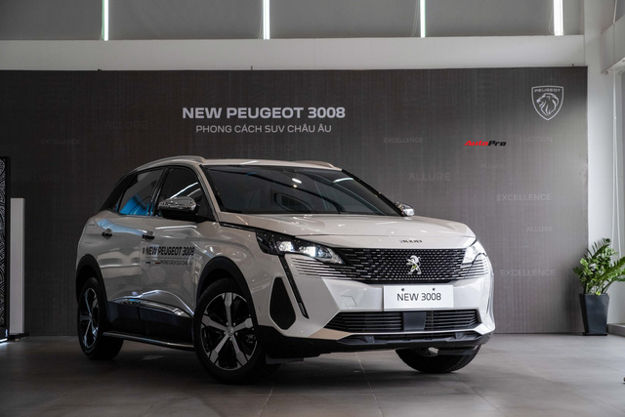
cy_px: 208
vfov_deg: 19.2
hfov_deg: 28.4
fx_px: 1233
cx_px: 312
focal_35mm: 71
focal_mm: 47
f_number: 3.6
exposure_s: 1/800
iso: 800
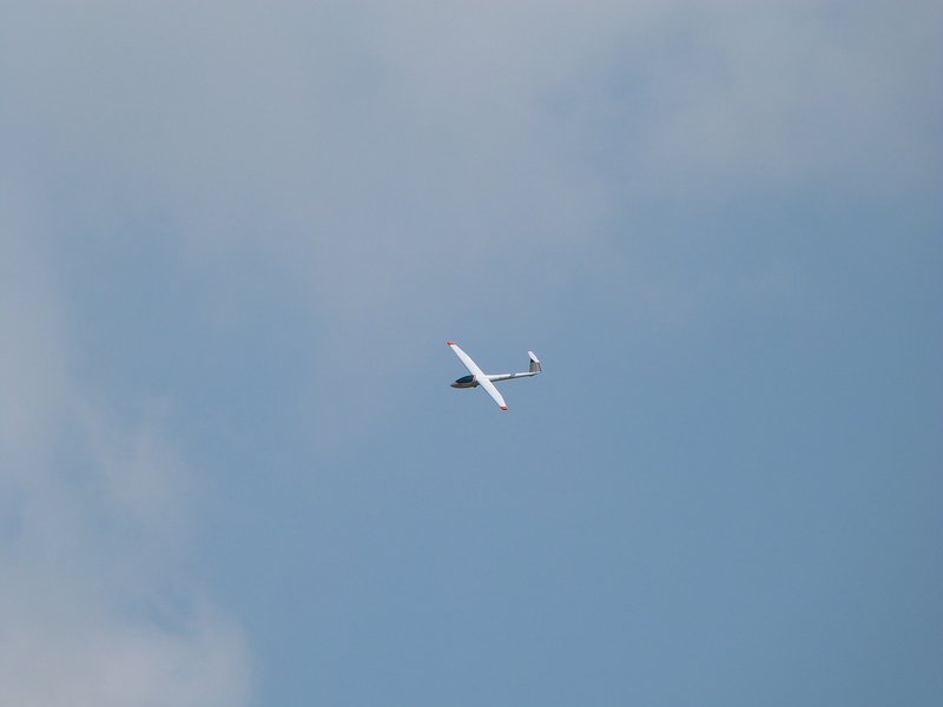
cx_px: 472
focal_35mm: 522
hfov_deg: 3.8
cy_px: 354
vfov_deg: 2.8
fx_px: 14220
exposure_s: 1/640
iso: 100
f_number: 5.6
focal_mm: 94
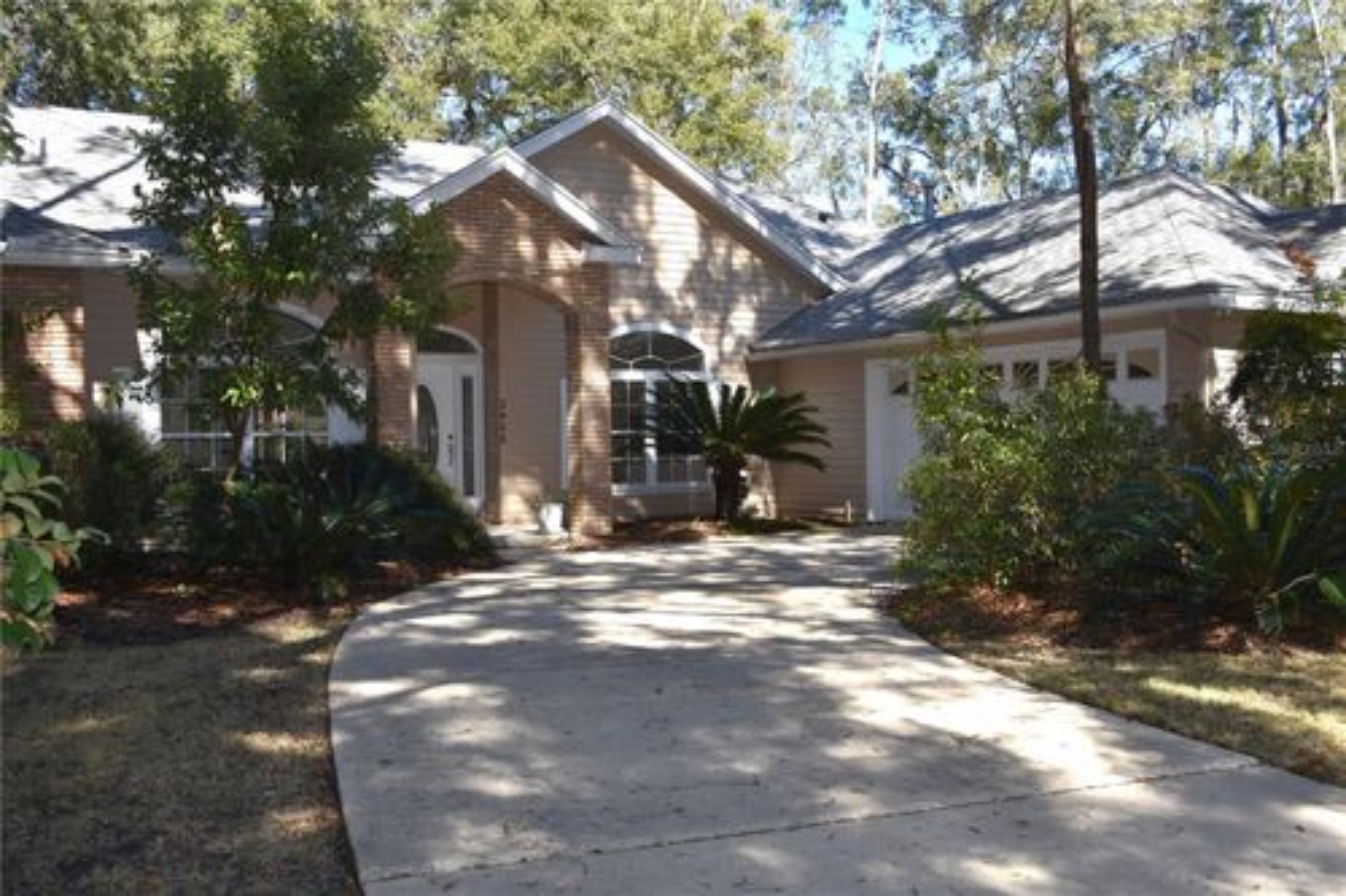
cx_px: 673
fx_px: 1345
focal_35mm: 36
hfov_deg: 53.1
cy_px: 448
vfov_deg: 36.8
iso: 100
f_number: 6.3
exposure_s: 1/160
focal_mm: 24
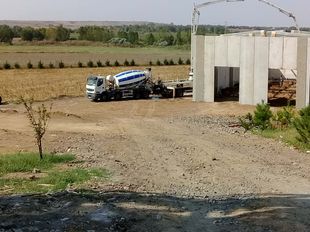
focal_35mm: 53
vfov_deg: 27.3
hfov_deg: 36.0
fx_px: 475
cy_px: 75
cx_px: 193
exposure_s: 1/1613
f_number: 2.2
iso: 50
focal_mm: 3.3
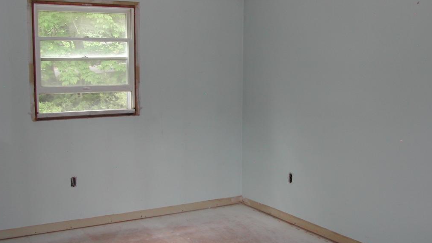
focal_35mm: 42
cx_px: 215
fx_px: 481
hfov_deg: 48.3
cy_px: 122
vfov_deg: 28.4
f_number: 2.8
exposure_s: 1/30
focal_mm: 8
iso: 100
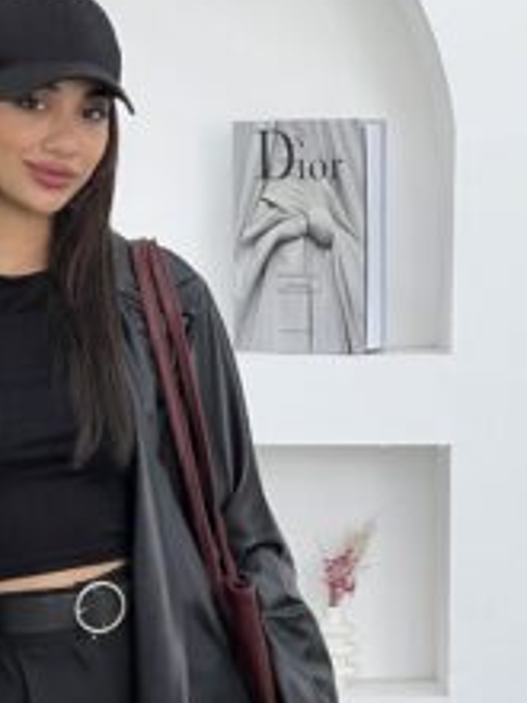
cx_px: 51
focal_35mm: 210
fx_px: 4263
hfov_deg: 7.1
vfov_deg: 9.3
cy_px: 761
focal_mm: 9
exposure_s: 1/99
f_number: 2.8
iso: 50
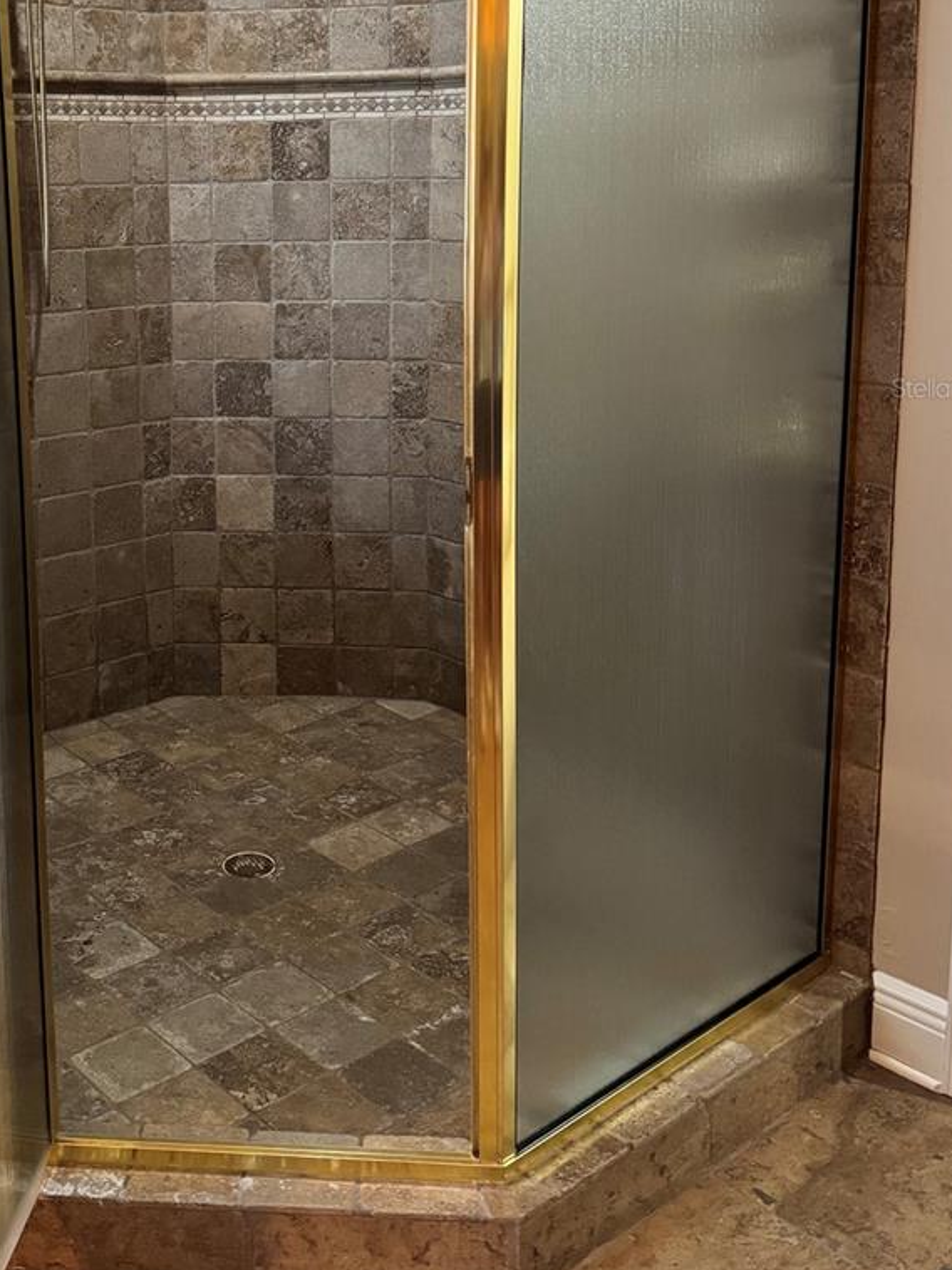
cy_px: 387
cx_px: 256
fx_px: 1394
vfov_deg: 47.9
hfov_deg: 36.9
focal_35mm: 38
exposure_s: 1/60
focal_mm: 6.76
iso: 640
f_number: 1.78
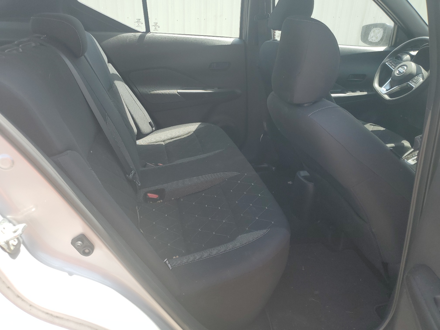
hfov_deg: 67.3
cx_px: 220
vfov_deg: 53.1
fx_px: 330
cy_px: 165
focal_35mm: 26
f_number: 1.5
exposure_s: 1/556
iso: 50
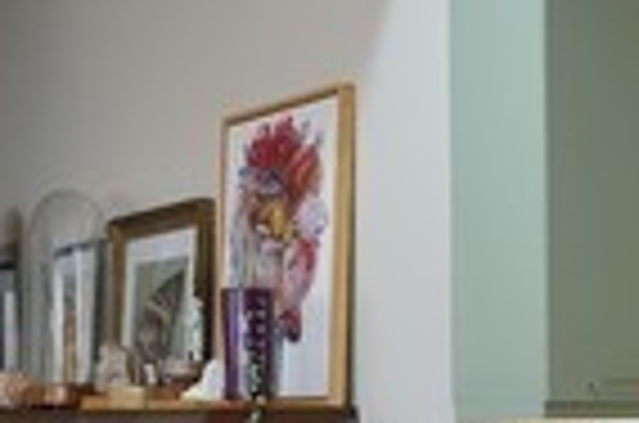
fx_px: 1629
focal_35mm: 92
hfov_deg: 21.1
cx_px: 693
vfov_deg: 14.1
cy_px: 580
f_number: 4.5
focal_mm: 31
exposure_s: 1/60
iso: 1600
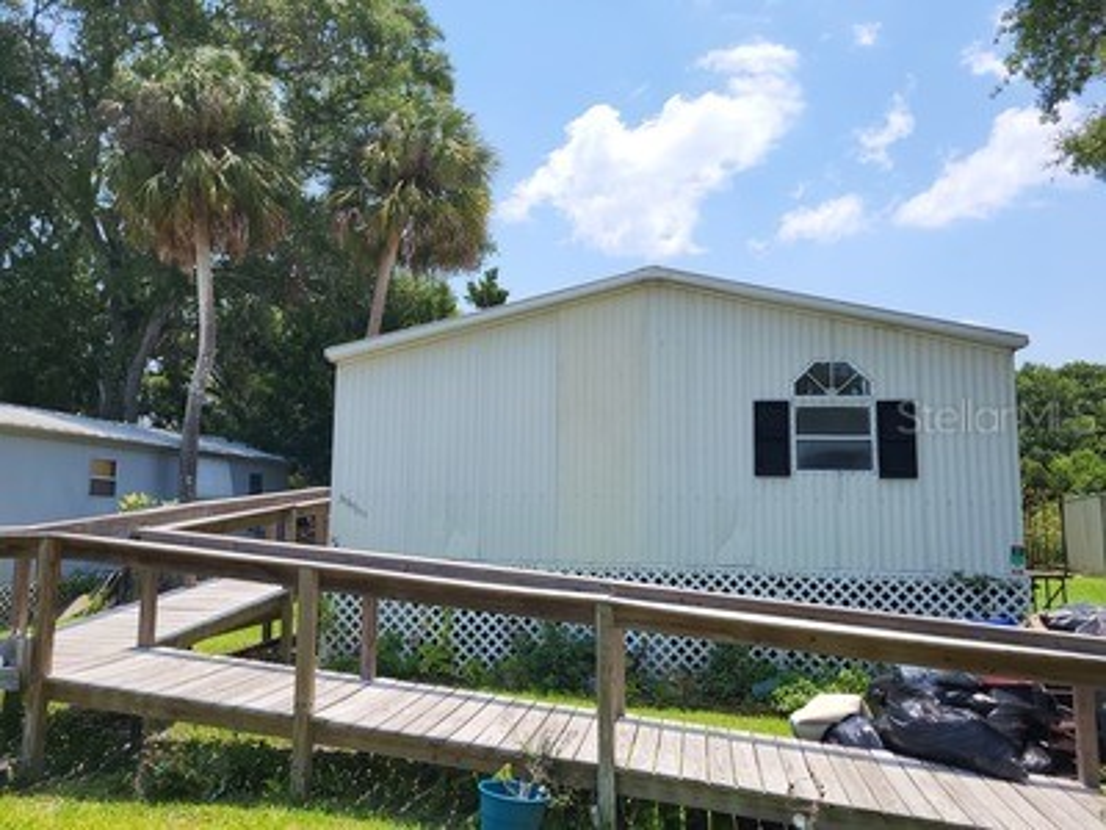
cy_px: 415
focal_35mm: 26
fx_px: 831
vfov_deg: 53.1
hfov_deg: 67.3
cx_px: 553
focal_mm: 5.4
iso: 40
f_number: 1.8
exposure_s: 1/2066
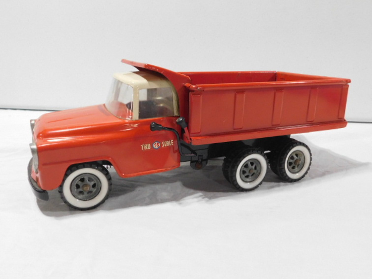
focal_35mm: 30
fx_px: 322
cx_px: 186
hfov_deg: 60.0
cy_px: 140
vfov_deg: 46.8
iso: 280
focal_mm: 5.3
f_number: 3.2
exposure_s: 1/30
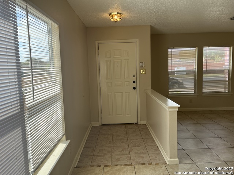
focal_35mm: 26
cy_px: 88
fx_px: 176
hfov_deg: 67.3
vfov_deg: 53.1
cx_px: 117
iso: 50
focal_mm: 5.1
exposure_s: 1/608
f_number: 1.6
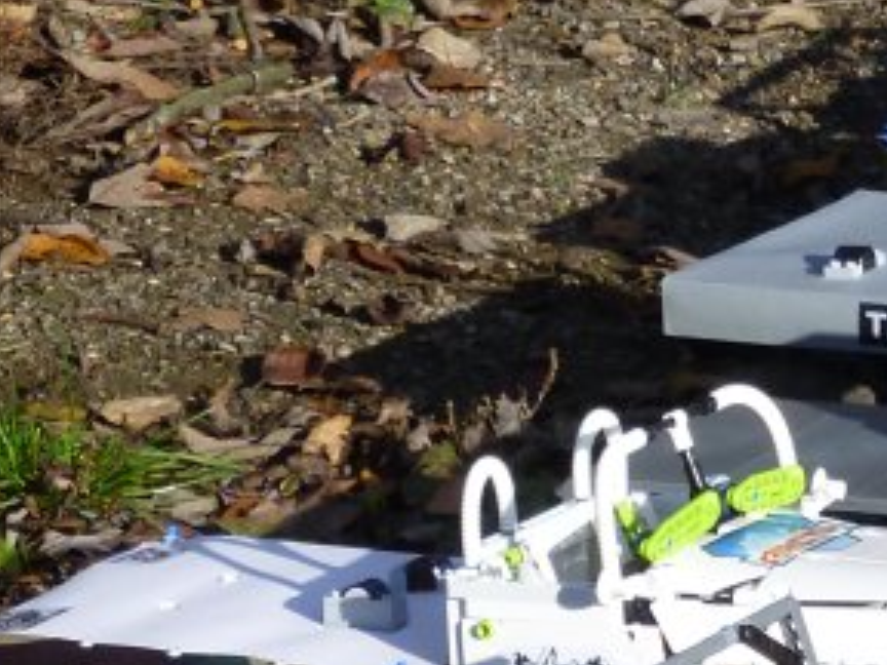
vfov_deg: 3.3
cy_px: 619
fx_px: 11608
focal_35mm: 453
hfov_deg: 4.4
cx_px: 357
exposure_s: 1/400
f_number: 5.3
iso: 100
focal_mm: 18.2
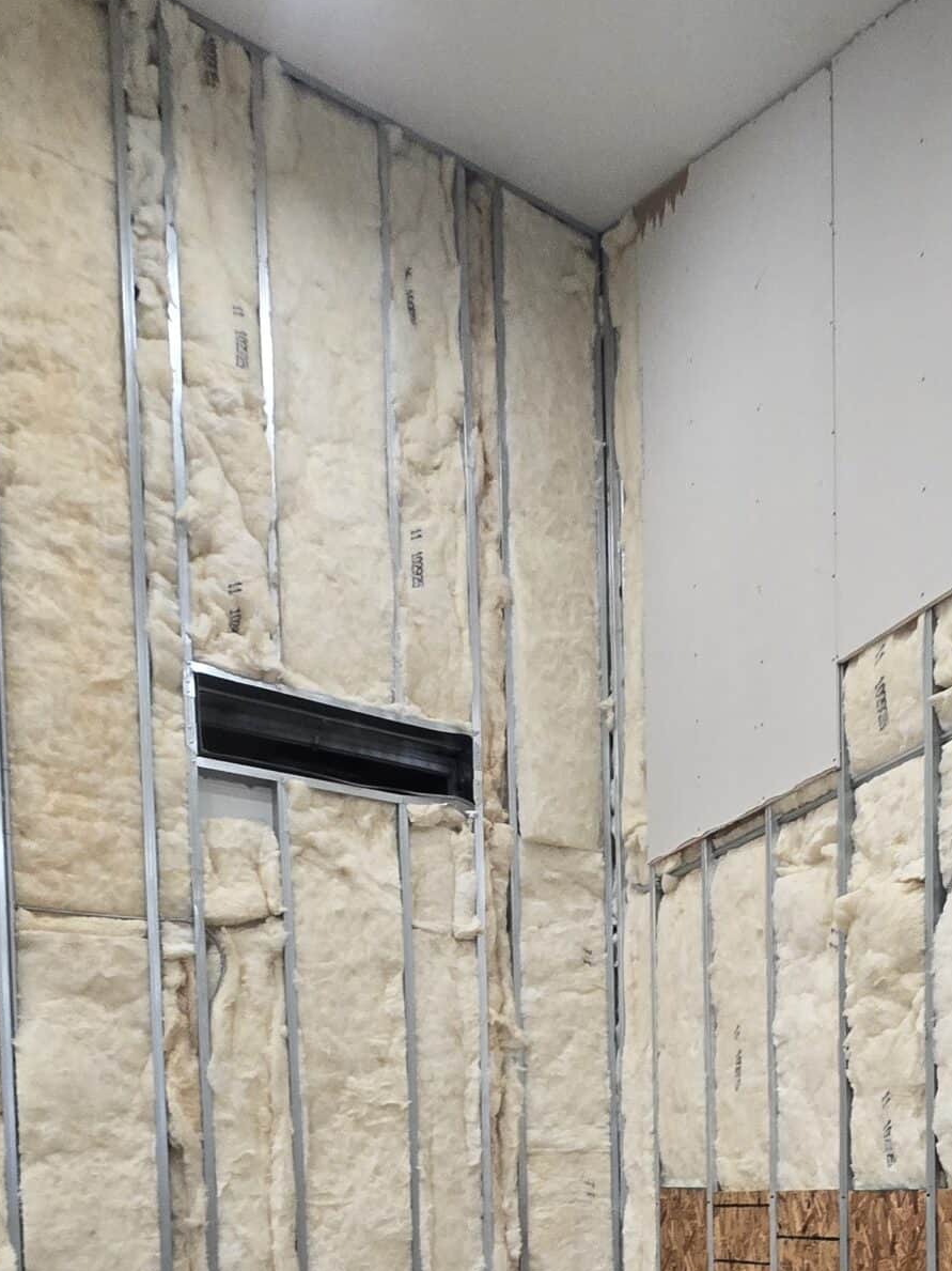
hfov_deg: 45.5
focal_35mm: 28
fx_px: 1027
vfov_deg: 50.9
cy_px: 1275
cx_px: 840
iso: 250
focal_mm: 2.2
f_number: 2.2
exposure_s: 1/60
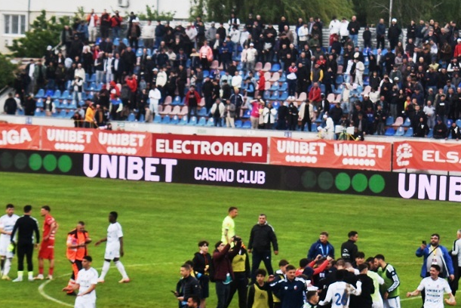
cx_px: 315
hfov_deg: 9.9
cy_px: 201
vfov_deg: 6.6
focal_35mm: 207
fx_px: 2655
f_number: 5.6
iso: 280
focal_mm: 55
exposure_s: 1/250
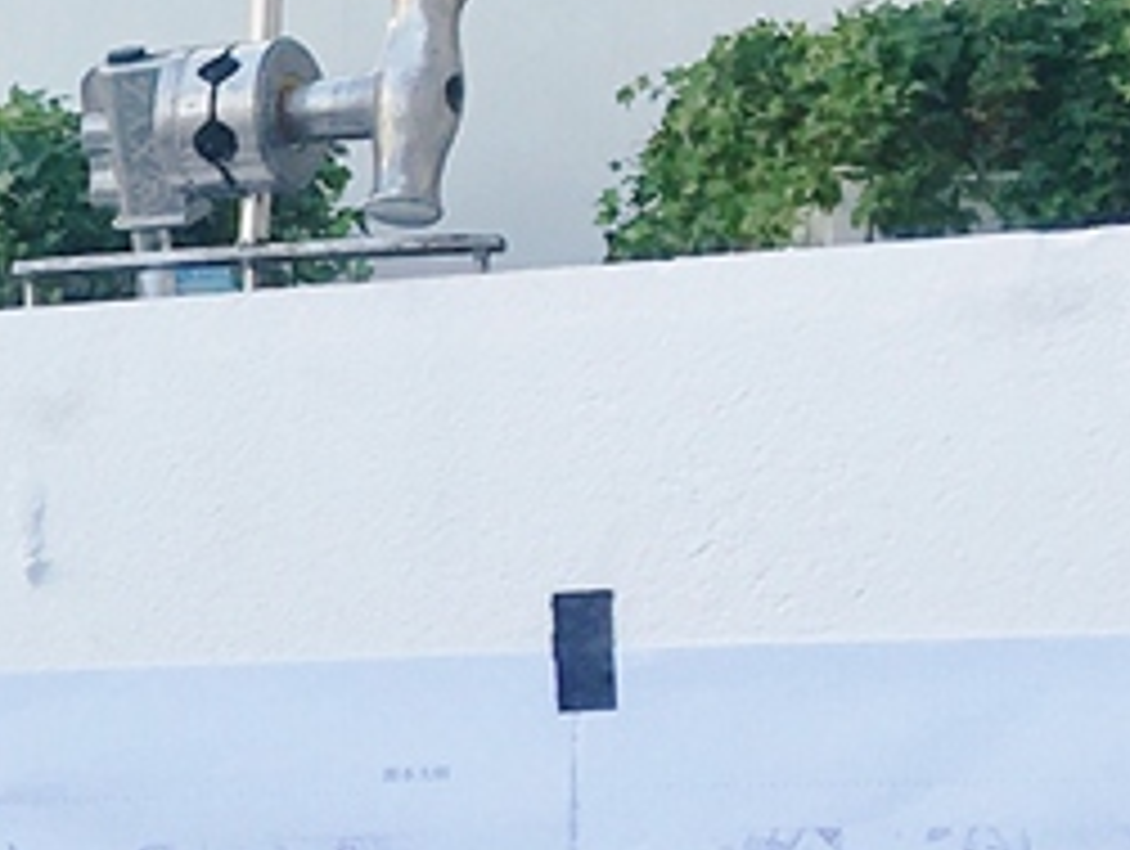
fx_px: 5655
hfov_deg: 10.2
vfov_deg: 8.5
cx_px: -1427
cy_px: 1118
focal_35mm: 173
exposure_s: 1/466
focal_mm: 4.15
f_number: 2.2
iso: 25
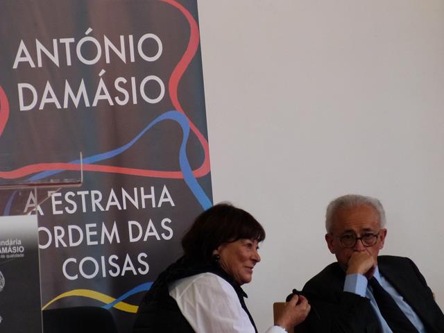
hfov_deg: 4.2
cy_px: 166
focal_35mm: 467
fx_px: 5990
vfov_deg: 3.2
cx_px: 222
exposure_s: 1/50
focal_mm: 84.1
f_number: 4.4
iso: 400
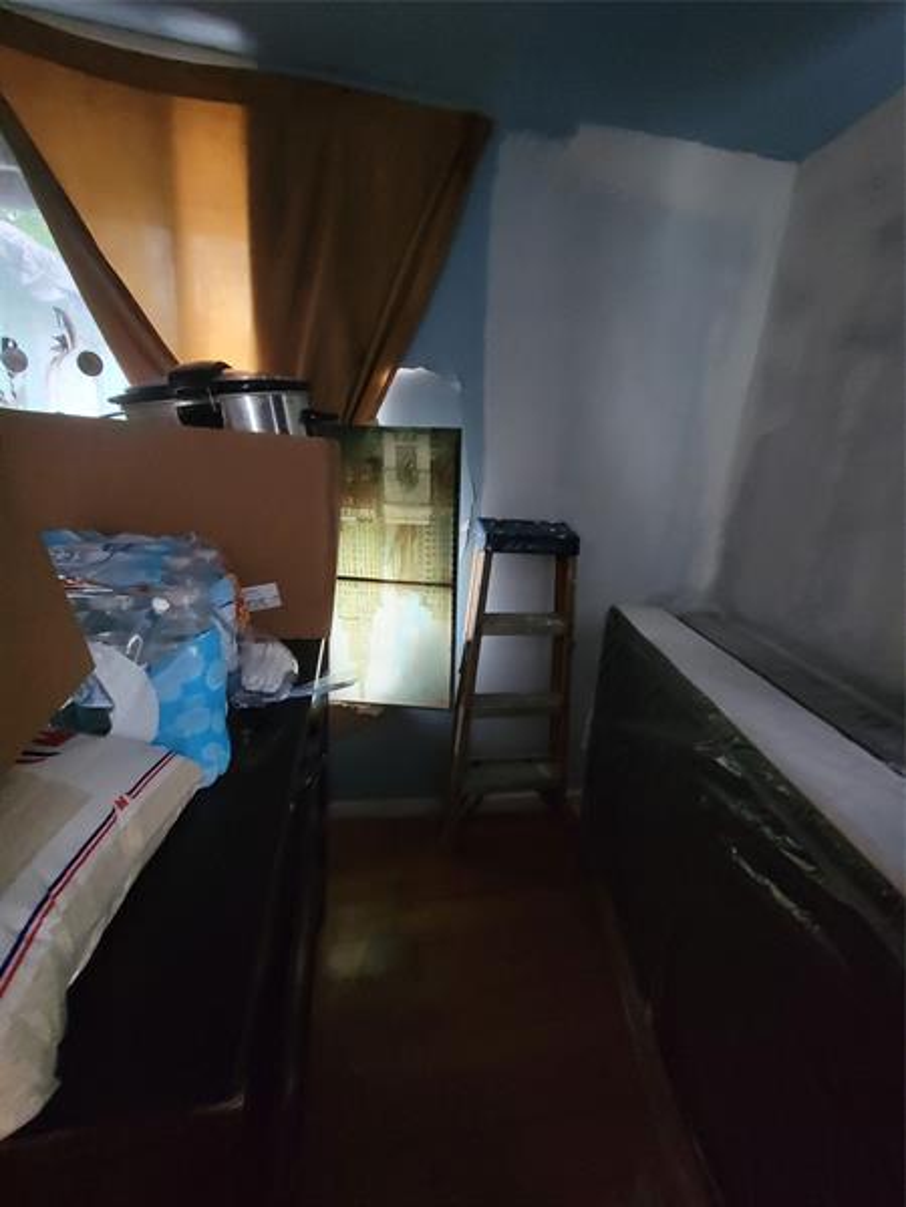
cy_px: 604
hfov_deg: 89.9
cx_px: 453
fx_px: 454
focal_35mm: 13
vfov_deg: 106.2
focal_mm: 2.2
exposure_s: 1/24
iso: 1000
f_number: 2.2
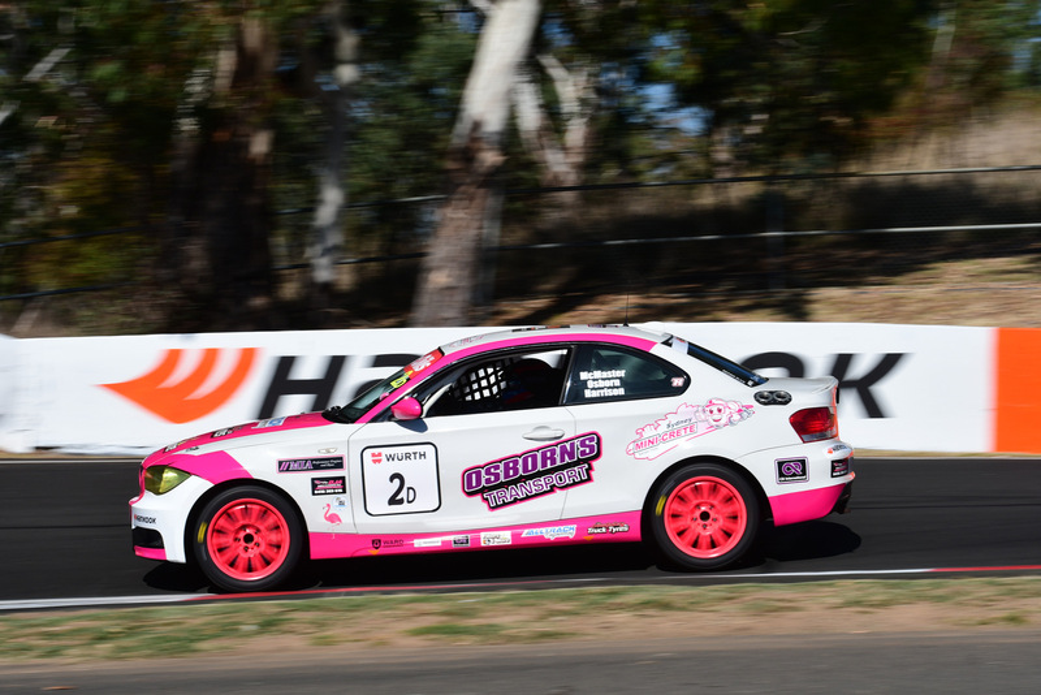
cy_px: 348
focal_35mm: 112
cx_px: 520
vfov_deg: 12.2
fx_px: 3254
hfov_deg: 18.2
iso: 200
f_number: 13
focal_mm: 75
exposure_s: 1/250
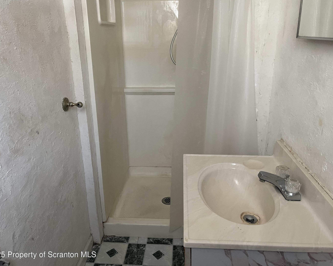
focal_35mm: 27
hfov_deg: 64.1
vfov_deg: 53.2
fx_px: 266
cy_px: 129
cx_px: 166
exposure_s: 1/60
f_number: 1.6
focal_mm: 5.1
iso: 400
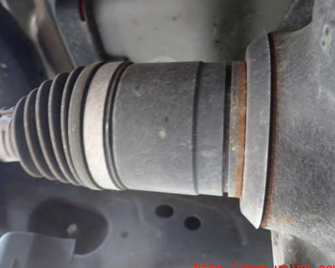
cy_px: 128
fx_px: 288
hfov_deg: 60.2
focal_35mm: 29
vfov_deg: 50.0
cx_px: 145
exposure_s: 1/30
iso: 250
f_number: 2
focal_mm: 4.5
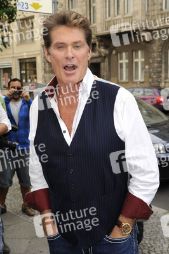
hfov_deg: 25.9
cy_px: 127
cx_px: 84
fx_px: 367
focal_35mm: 52
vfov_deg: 38.2
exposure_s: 1/250
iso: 320
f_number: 9
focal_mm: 52
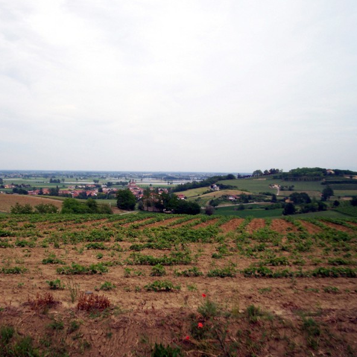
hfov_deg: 39.0
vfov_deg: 39.2
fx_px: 502
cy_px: 179
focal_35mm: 43
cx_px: 143
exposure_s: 1/643
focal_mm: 5.9
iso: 100
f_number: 4.5
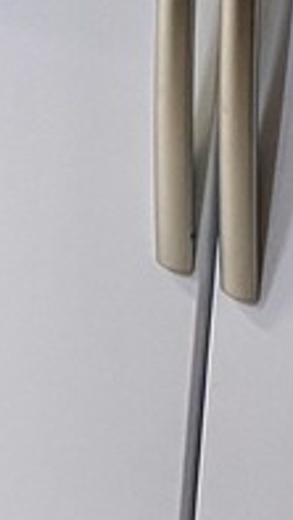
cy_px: -311
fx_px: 2028
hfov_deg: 6.5
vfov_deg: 13.6
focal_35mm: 147
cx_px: -897
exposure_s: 1/50
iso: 125
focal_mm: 4.25
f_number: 1.8
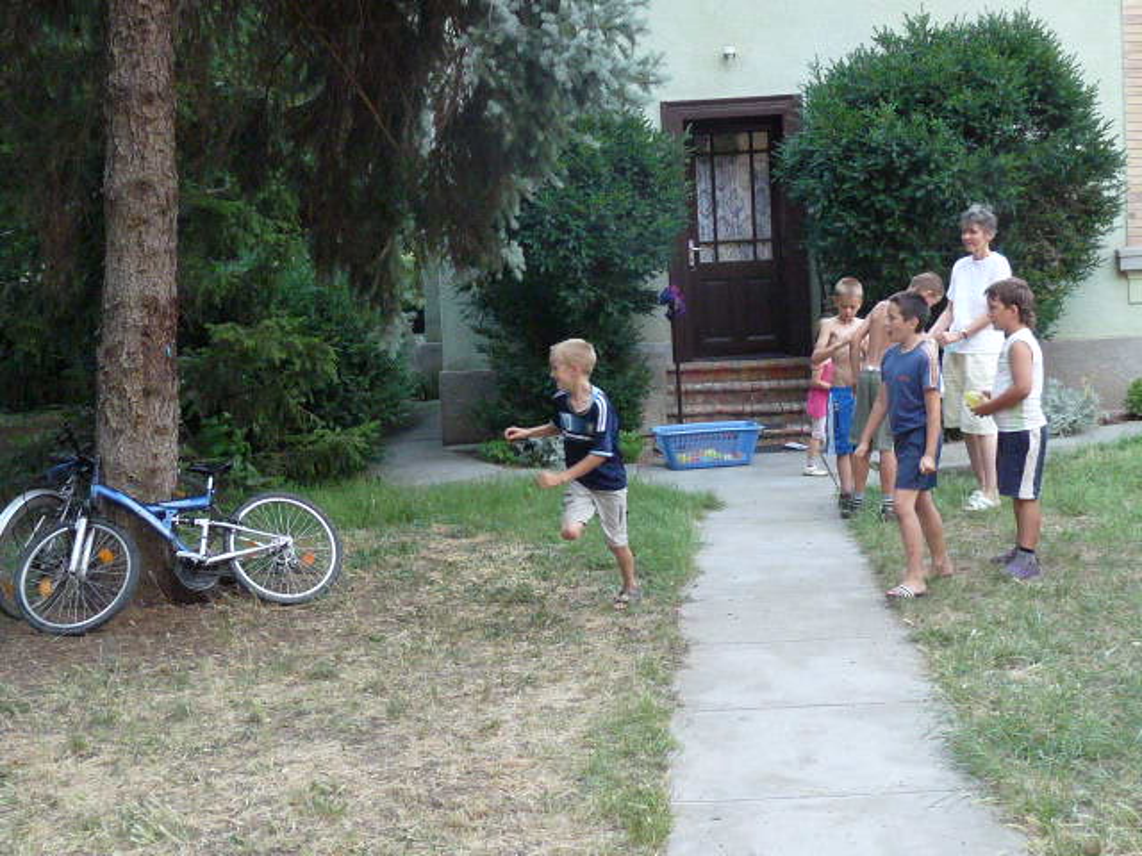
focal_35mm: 52
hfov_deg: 36.8
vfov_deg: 28.0
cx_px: 571
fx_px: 1716
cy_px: 428
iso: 400
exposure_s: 1/250
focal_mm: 5.4
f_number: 3
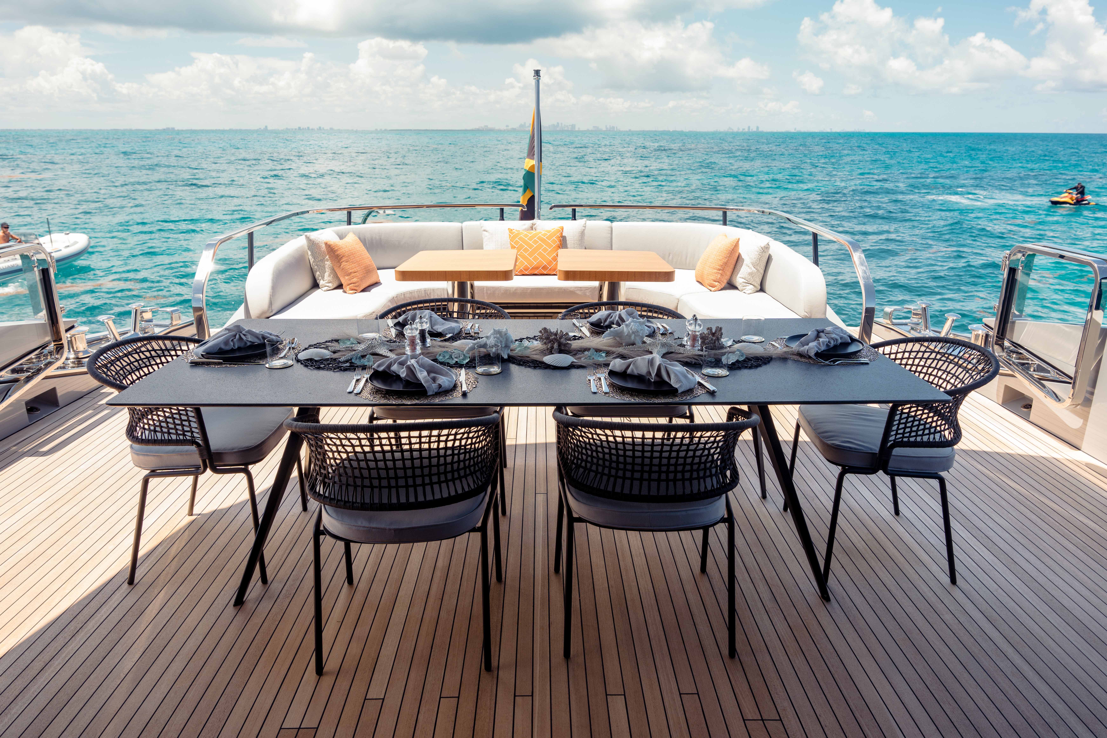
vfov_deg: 53.1
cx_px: 554
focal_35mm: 24
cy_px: 369
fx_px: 738
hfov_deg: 73.7
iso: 64
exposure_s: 1/160
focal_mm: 24
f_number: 5.6
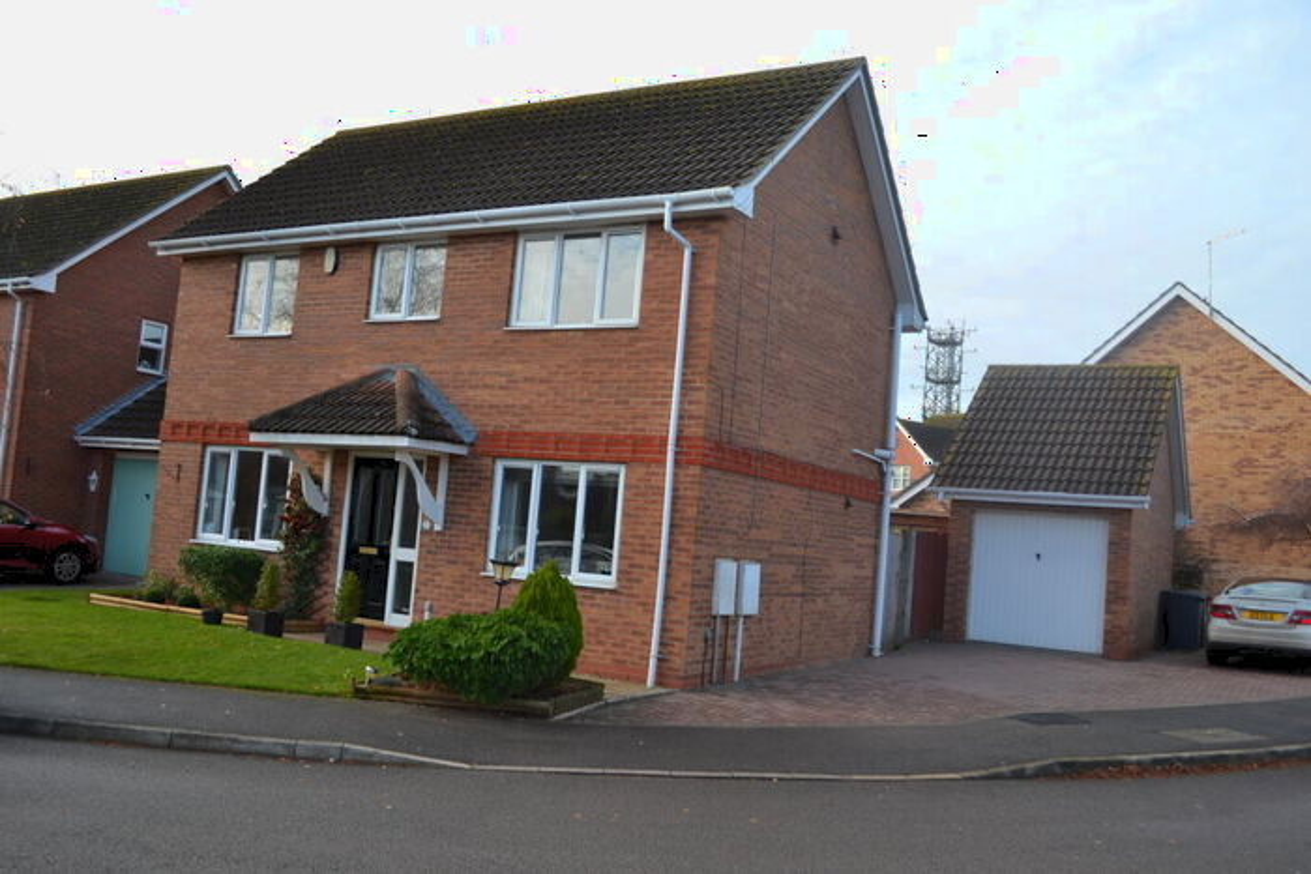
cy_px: 437
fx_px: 1202
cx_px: 656
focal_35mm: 33
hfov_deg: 57.2
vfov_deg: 40.0
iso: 100
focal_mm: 22
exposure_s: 1/200
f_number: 4.5
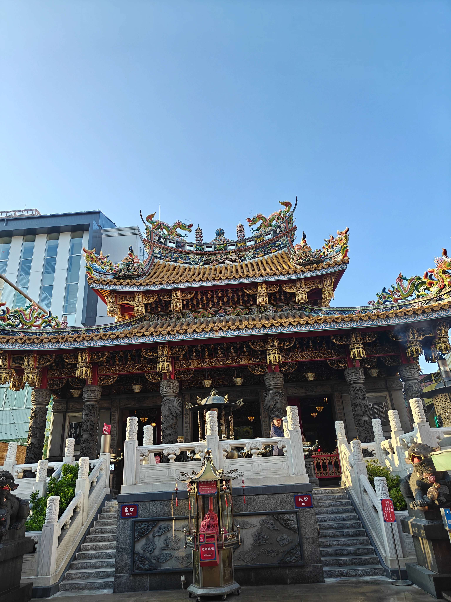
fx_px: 417
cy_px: 301
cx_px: 226
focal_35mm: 24
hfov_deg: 56.8
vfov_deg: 71.6
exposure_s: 1/200
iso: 125
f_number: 1.8
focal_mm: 5.59
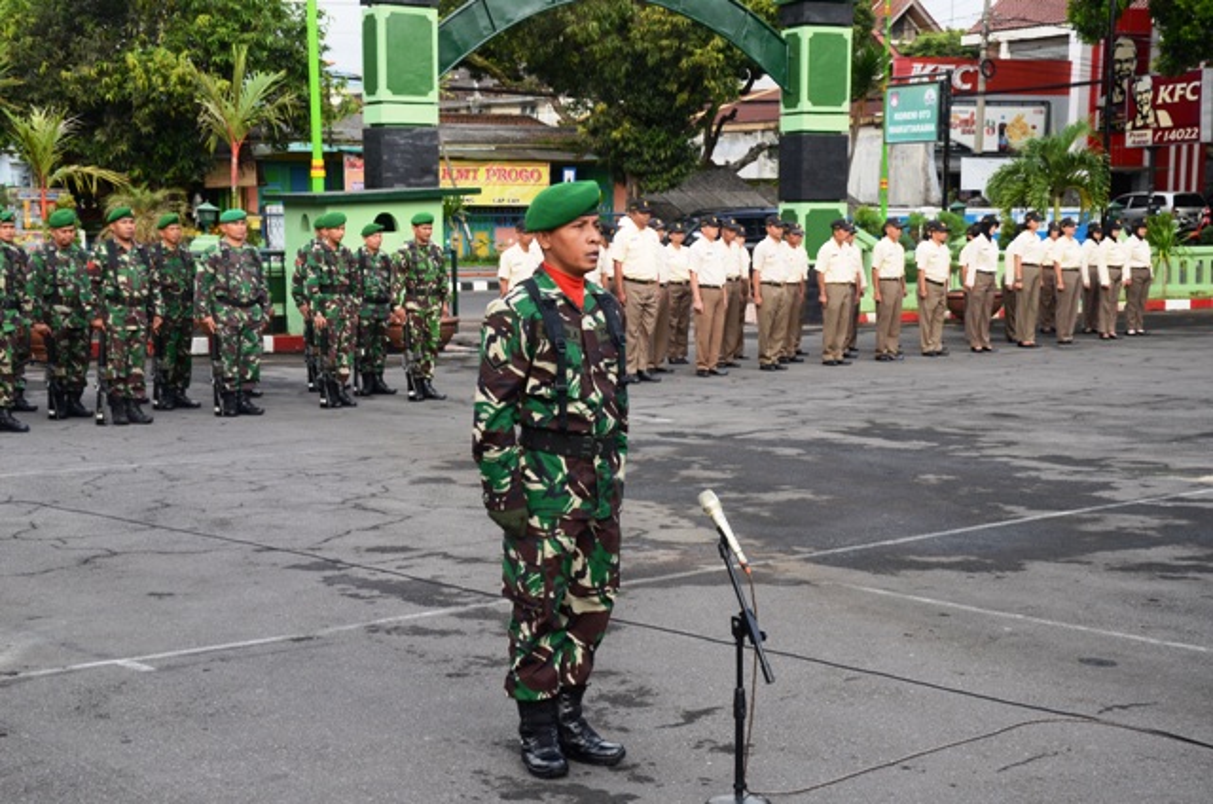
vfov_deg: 22.5
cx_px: 606
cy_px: 402
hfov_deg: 33.5
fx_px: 2018
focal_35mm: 60
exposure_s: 1/125
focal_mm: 40
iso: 200
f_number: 7.1
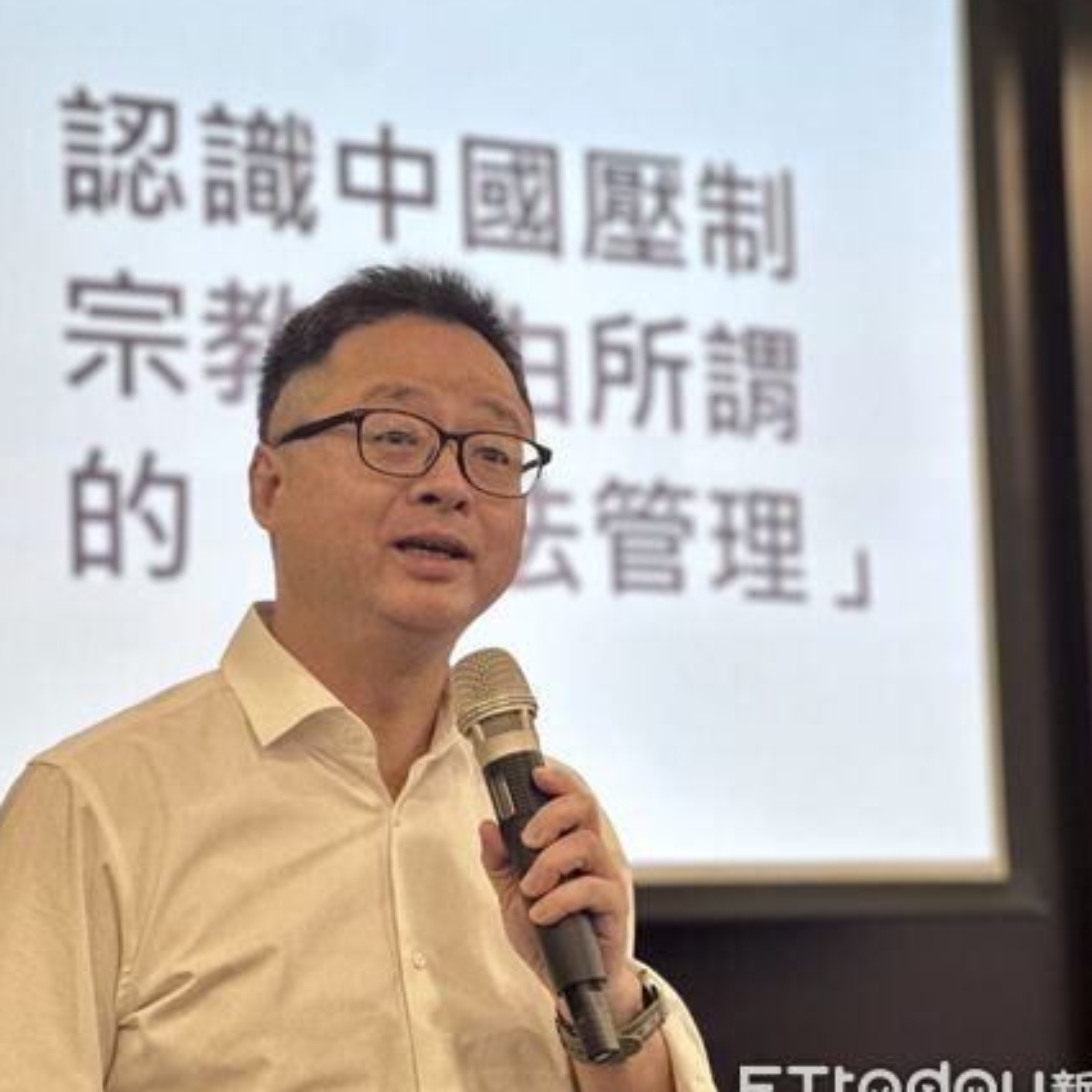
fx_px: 3426
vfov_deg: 18.1
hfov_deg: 18.1
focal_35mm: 96
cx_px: 437
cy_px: 563
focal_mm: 9
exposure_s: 1/40
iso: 125
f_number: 2.8
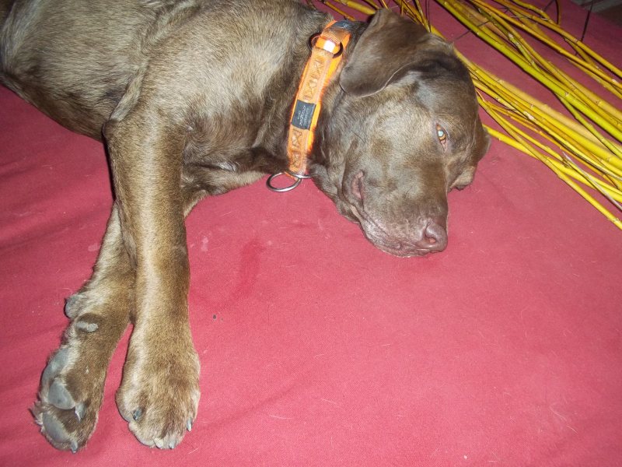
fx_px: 647
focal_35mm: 36
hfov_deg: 51.4
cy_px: 234
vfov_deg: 39.7
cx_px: 311
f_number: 3.1
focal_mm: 6.5
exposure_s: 1/30
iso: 160
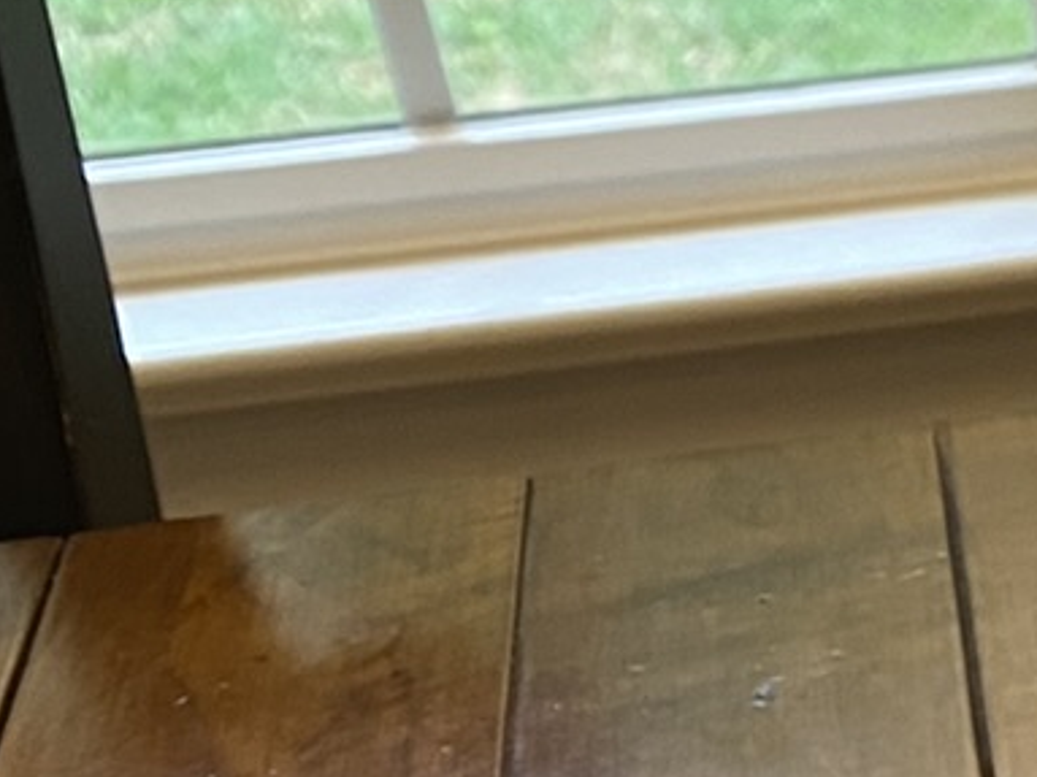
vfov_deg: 10.2
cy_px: 1259
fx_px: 4163
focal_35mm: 139
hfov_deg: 11.2
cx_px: 2702
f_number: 1.8
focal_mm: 4.25
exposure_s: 1/60
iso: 125
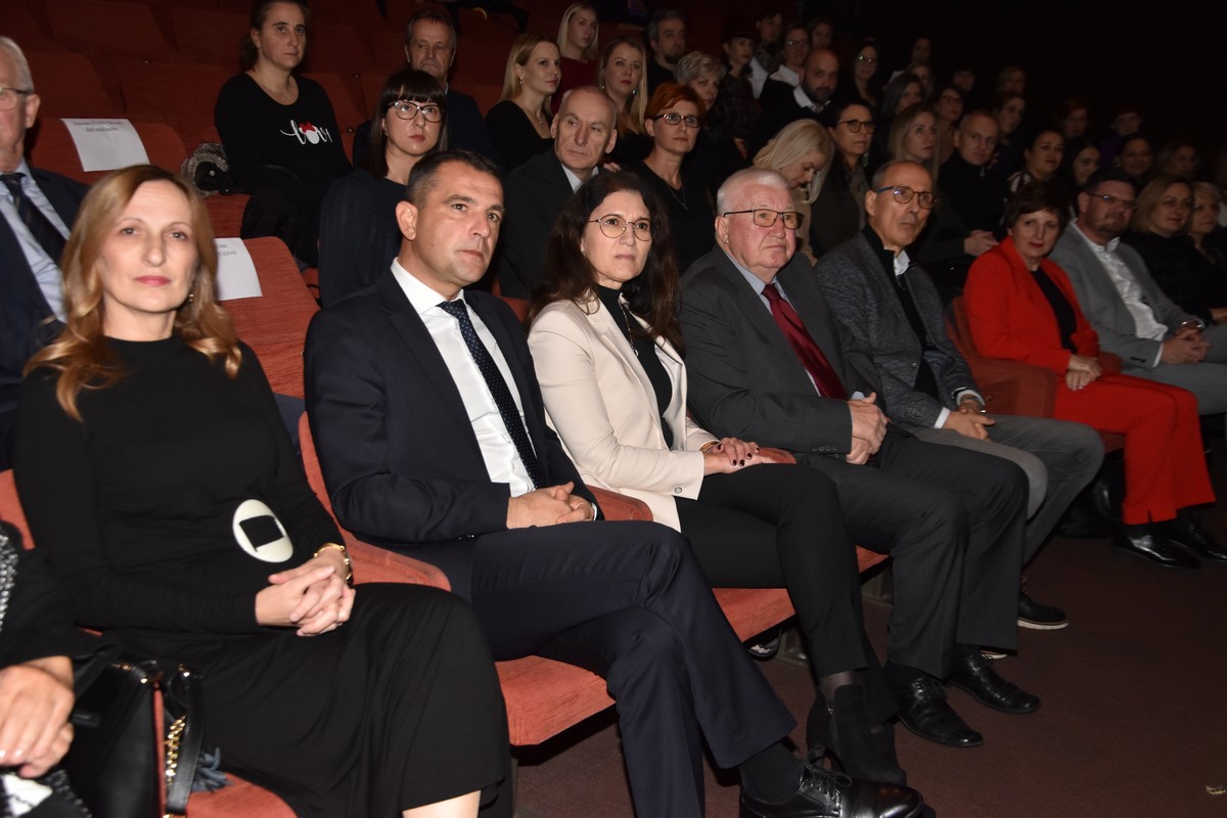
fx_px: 1278
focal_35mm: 38
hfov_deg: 51.3
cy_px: 409
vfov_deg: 35.5
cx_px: 614
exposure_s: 1/200
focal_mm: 25
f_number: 4.5
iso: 800
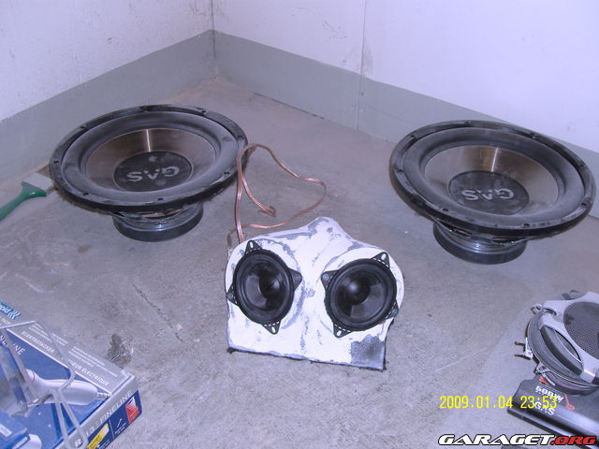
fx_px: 640
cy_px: 224
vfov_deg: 38.7
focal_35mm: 37
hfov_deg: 50.1
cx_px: 300
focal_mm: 6.2
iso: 80
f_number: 2.8
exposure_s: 1/40
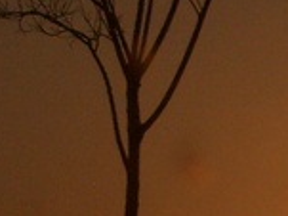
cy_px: 384
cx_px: 568
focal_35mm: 561
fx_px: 4664
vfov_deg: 2.6
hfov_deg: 3.5
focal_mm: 17.4
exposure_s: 1/500
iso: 80
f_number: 12.4
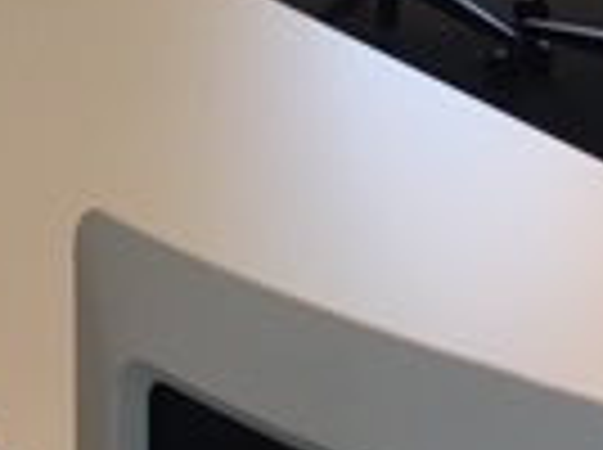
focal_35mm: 139
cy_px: -459
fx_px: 2417
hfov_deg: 13.6
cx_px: -207
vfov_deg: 9.9
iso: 64
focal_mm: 4.15
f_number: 2.2
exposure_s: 1/33
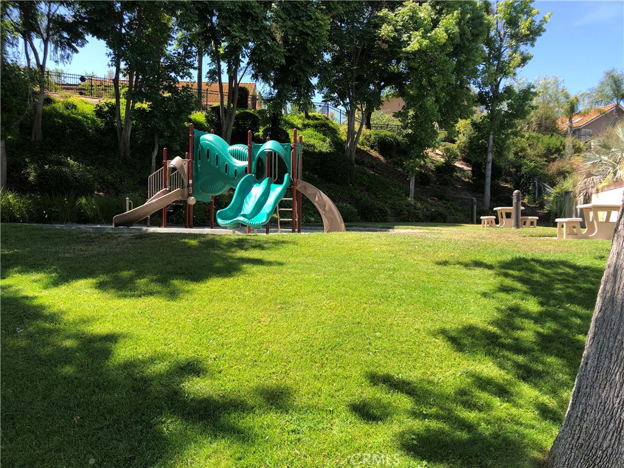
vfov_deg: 49.7
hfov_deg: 63.4
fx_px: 505
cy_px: 234
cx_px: 312
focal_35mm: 28
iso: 20
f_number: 1.8
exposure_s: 1/528
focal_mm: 3.99
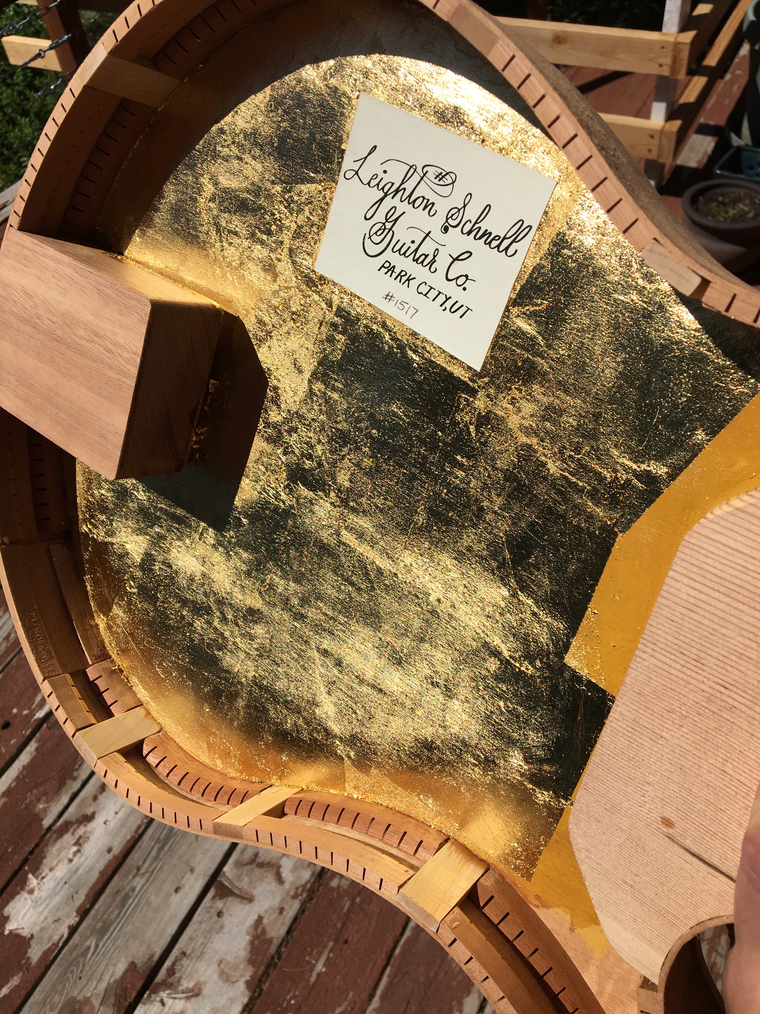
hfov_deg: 48.2
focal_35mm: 29
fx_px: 849
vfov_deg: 61.7
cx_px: 380
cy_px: 507
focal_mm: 4.15
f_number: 2.2
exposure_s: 1/5128
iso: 25
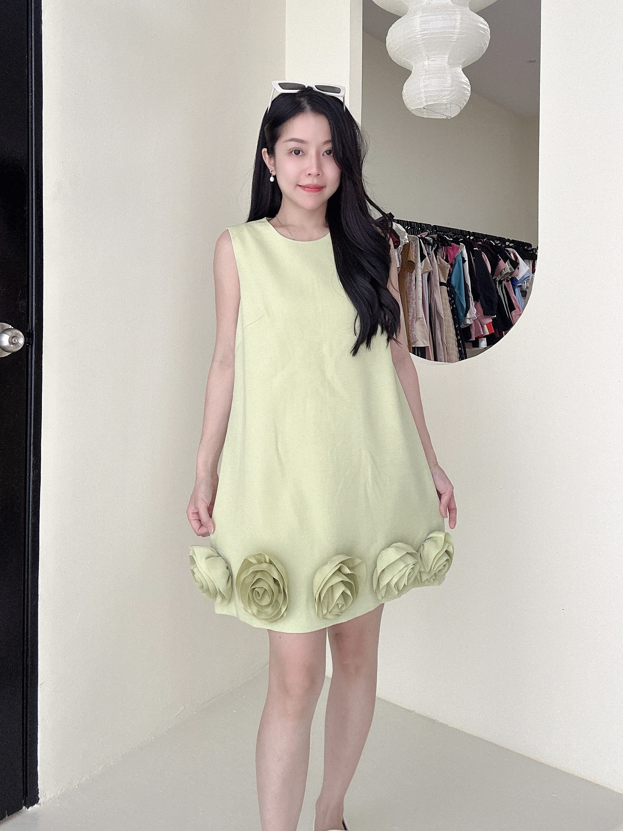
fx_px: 552
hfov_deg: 58.9
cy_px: 416
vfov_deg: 73.9
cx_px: 312
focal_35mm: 23
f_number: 1.9
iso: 100
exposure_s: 1/60
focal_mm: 2.69
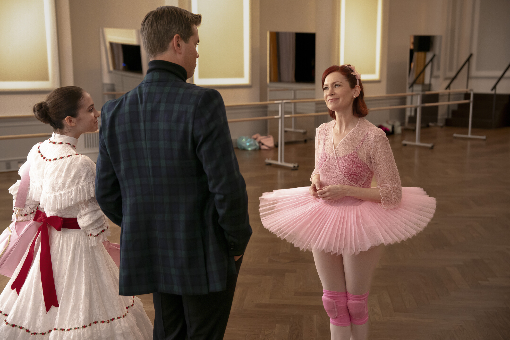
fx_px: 666
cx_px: 255
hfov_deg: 41.9
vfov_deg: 28.6
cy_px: 170
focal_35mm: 47
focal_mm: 47
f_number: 3.5
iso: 2500
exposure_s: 1/160
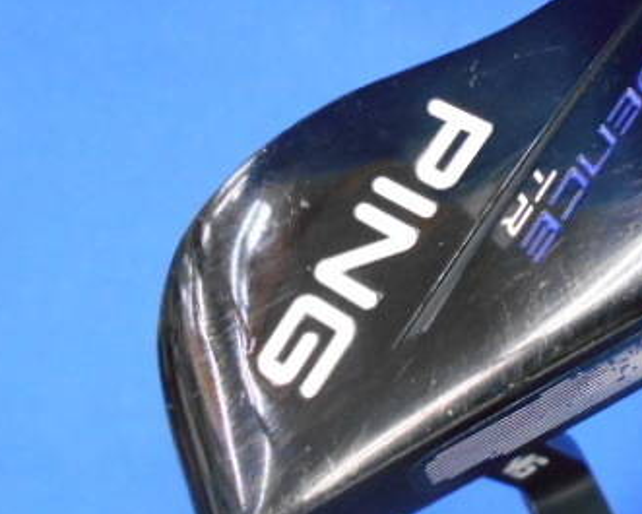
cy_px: 227
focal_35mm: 49
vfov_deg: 30.8
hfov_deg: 35.2
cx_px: 607
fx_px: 931
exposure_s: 1/60
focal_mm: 4.6
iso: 800
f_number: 3.2
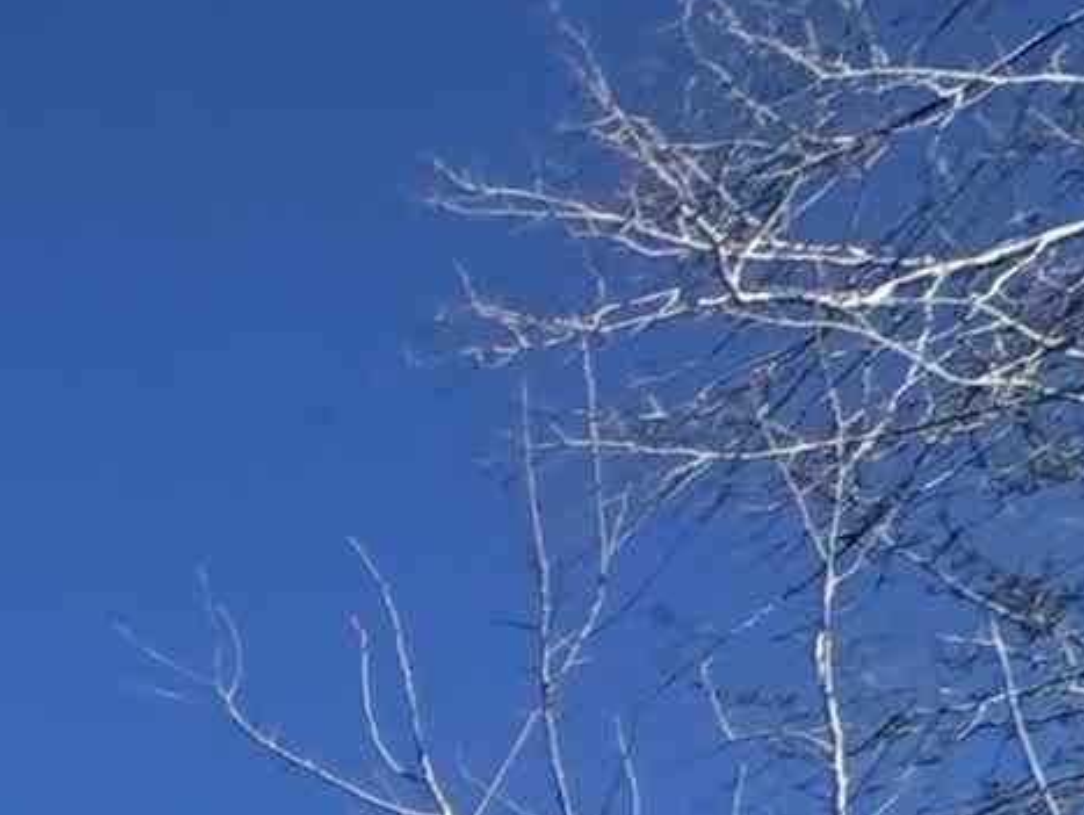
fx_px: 2883
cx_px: -2166
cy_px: 2468
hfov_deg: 11.5
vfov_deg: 10.7
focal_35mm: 92
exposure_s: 1/2208
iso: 50
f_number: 2.2
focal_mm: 2.22
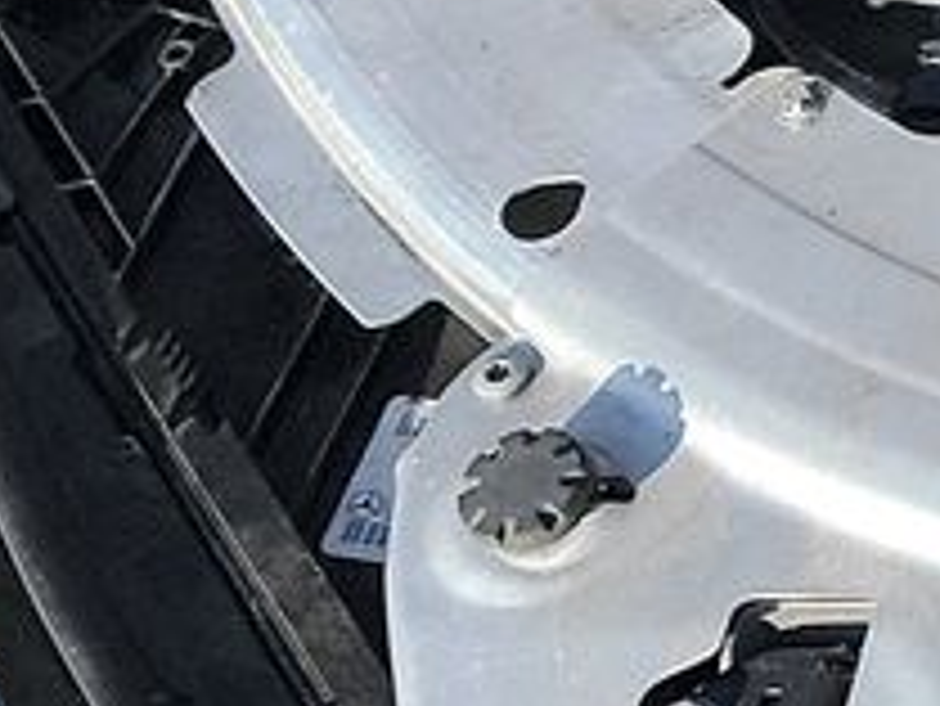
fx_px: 4999
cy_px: -899
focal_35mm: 184
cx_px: 2964
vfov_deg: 7.6
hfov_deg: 8.6
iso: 50
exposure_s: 1/341
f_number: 1.8
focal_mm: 6.7
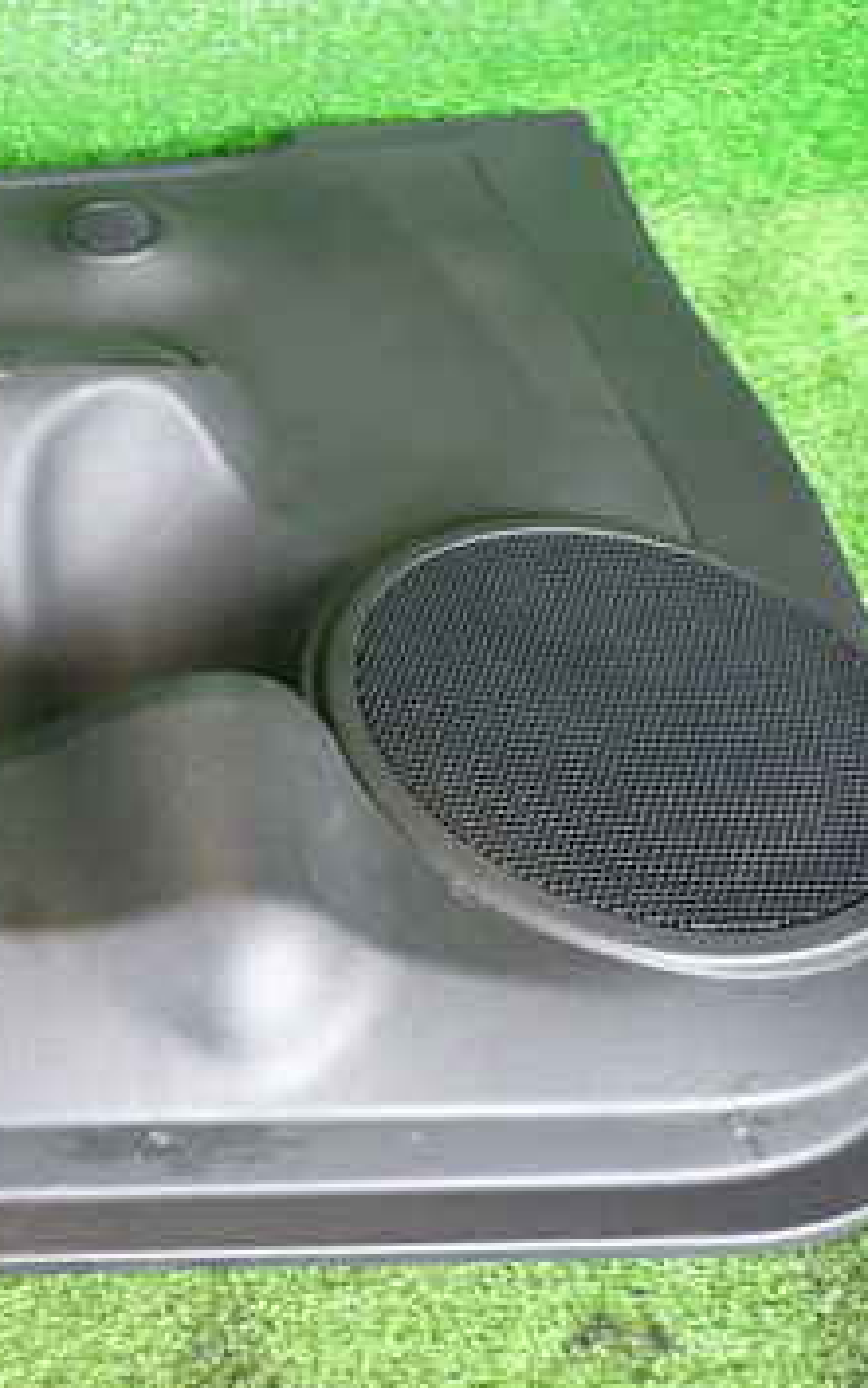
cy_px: 696
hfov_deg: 25.4
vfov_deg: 44.3
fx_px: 1701
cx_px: -200
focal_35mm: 45
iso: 400
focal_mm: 4.5
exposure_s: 1/30
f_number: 2
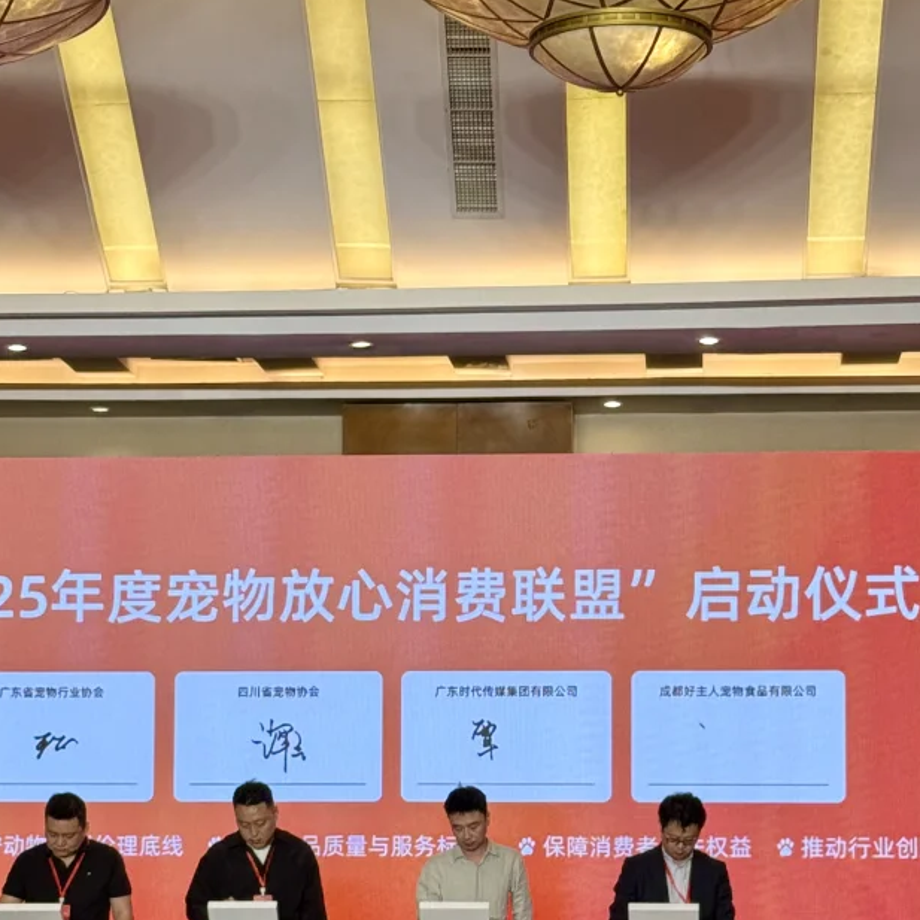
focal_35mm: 99
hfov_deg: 17.6
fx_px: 2977
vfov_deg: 17.4
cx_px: 407
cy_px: 749
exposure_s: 1/118
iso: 50
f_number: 1.78
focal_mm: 6.76
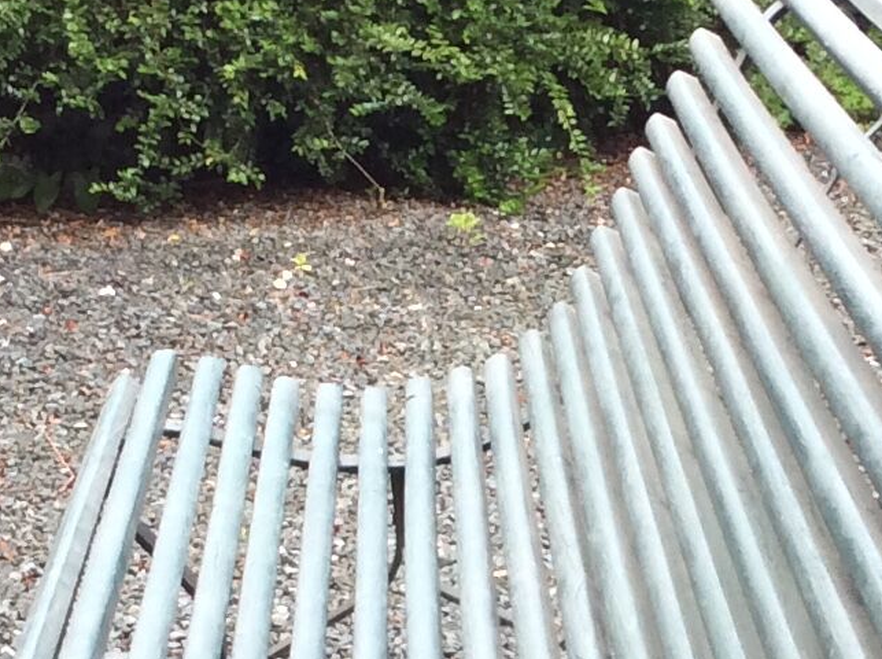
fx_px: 3281
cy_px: 721
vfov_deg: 11.3
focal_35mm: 129
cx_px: 540
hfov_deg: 15.3
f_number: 2.4
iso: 32
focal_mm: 3.3
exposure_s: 1/116
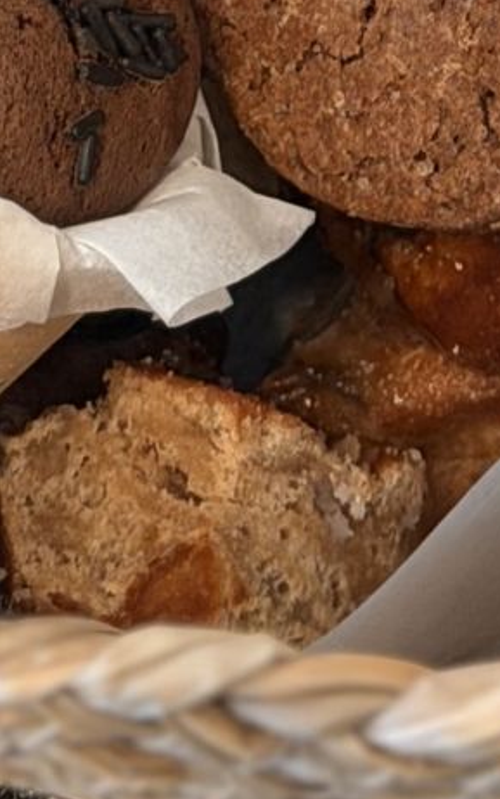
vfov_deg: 7.0
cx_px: 497
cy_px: -1107
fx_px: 6145
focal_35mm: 282
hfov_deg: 4.7
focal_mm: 6.76
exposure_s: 1/50
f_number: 1.78
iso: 125
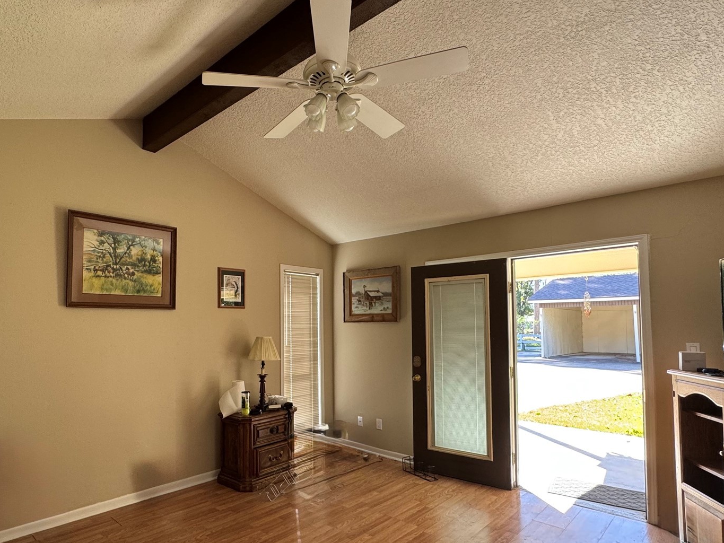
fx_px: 439
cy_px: 312
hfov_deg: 78.2
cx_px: 296
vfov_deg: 63.1
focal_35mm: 21
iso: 160
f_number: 2.2
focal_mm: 2.22
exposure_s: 1/99
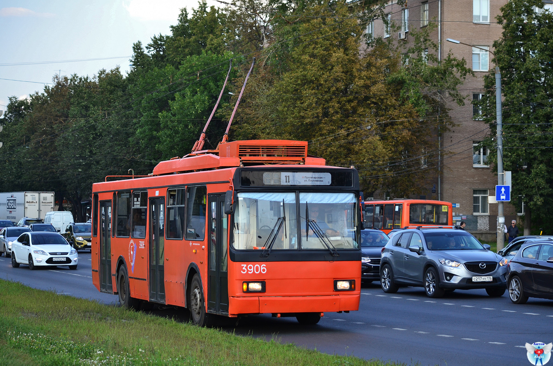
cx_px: 276
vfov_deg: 14.0
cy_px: 183
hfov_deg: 21.0
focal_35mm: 98
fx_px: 1495
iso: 200
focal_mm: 65
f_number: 4.5
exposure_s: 1/500
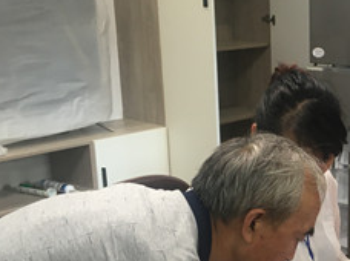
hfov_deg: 25.2
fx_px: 726
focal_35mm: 72
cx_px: 380
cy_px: 182
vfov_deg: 20.3
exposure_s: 1/33
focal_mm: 4.15
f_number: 2.2
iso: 64
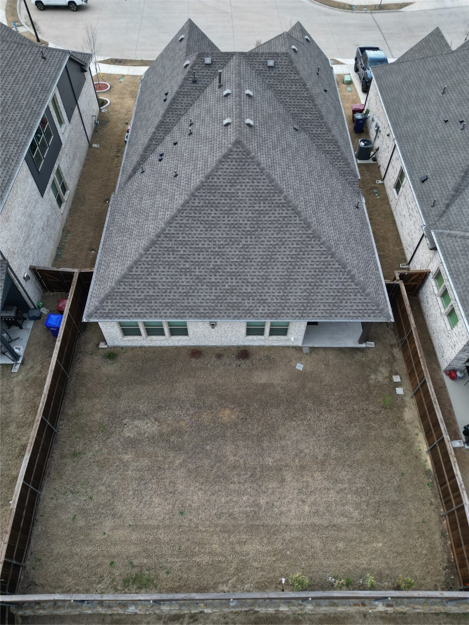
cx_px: 234
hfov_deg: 56.8
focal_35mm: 24
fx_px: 434
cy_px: 312
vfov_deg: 71.6
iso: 100
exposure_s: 1/100
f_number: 1.7
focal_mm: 6.72
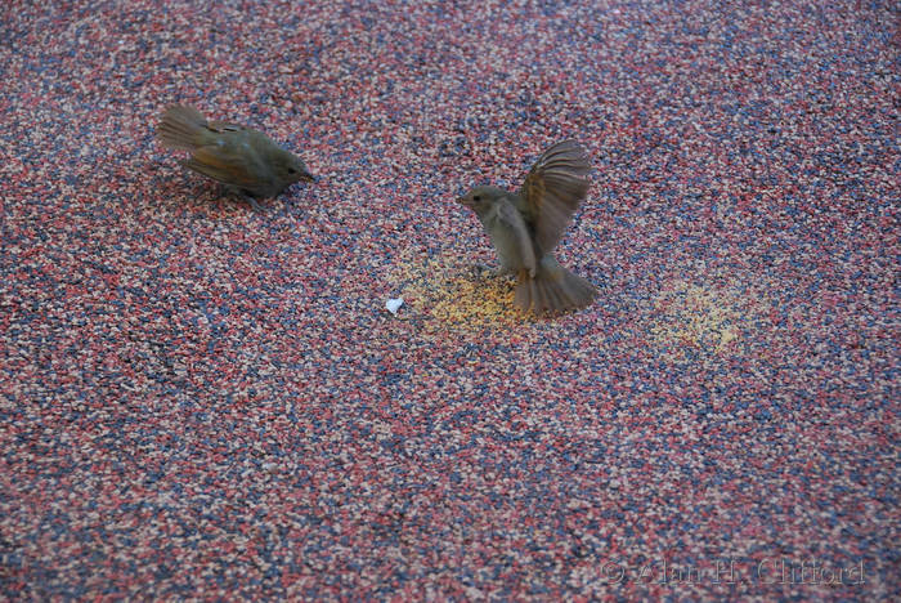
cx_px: 450
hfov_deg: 18.2
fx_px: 2818
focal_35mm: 112
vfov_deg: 12.2
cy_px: 302
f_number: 5.3
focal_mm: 75
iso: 800
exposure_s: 1/400
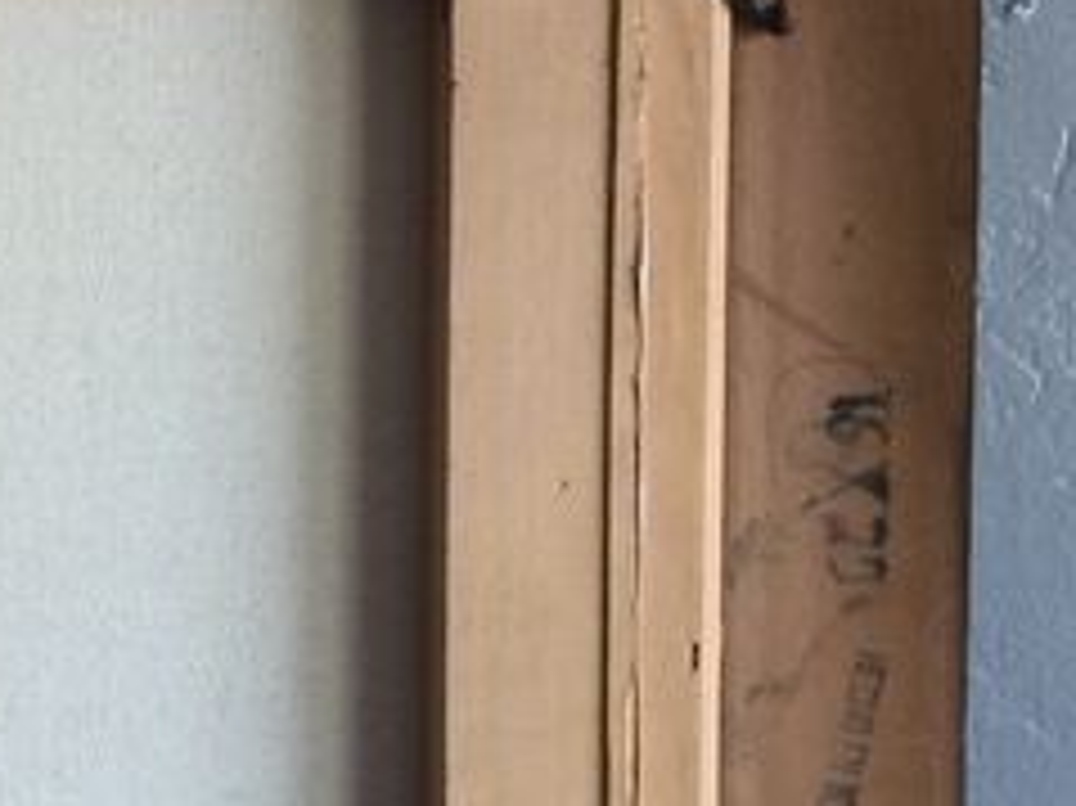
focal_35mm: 113
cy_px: 633
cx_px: -558
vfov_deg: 13.0
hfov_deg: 15.9
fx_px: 3511
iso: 50
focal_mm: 4.12
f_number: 2.2
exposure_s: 1/30
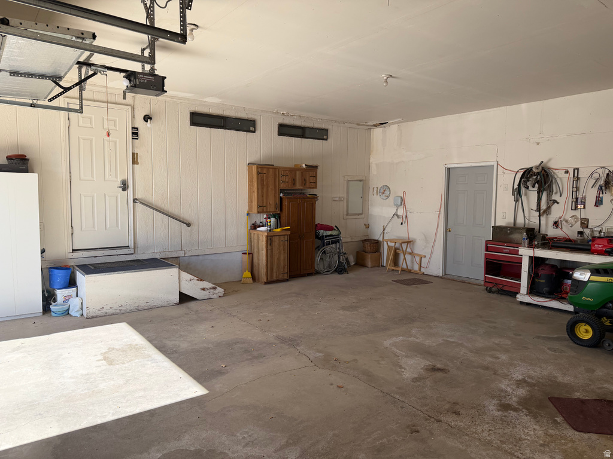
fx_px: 425
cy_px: 230
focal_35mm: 24
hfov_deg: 71.6
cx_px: 306
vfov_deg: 56.8
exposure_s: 1/602
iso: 100
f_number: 1.78
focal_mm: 6.76
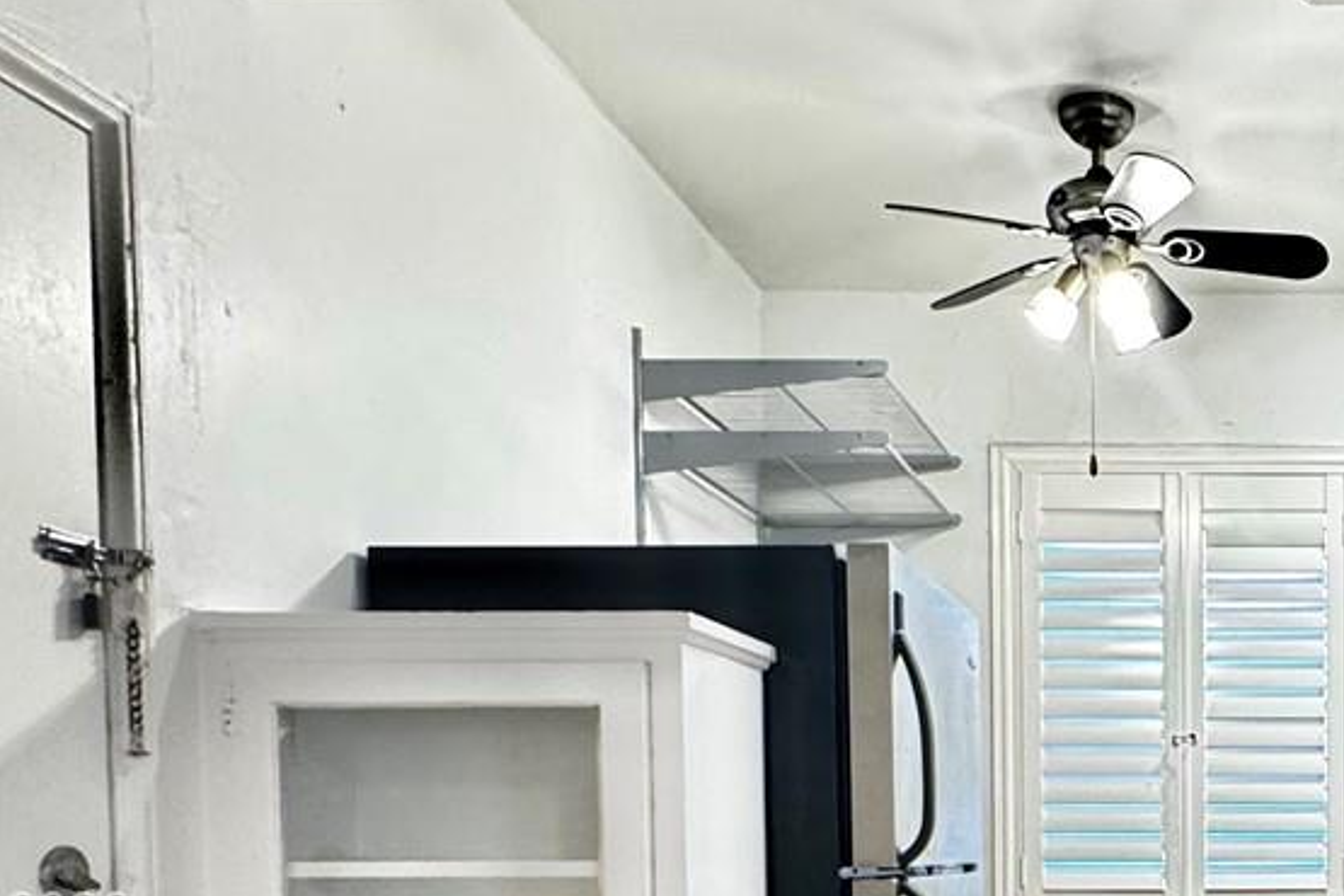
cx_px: 1315
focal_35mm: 42
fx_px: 1568
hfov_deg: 41.0
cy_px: 918
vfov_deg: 29.5
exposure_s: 1/60
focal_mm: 2.22
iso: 500
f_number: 2.2
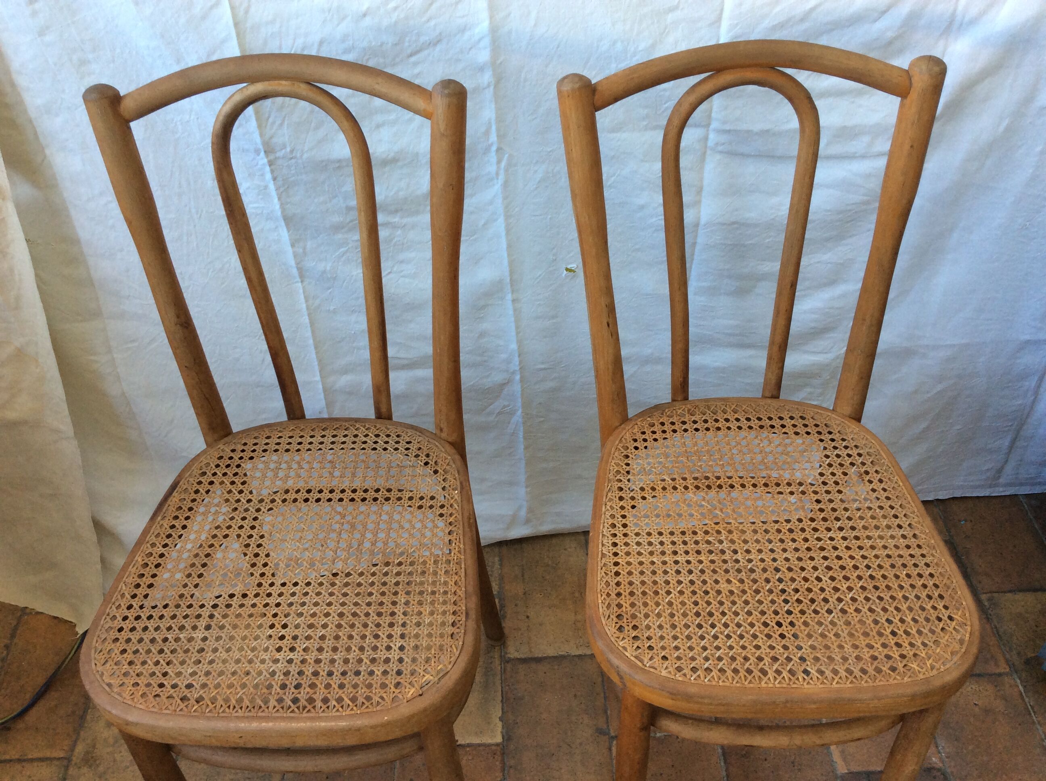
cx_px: 523
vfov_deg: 44.1
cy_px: 390
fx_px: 966
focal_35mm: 32
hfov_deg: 56.9
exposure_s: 1/33
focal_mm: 3.3
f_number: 2.4
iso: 40
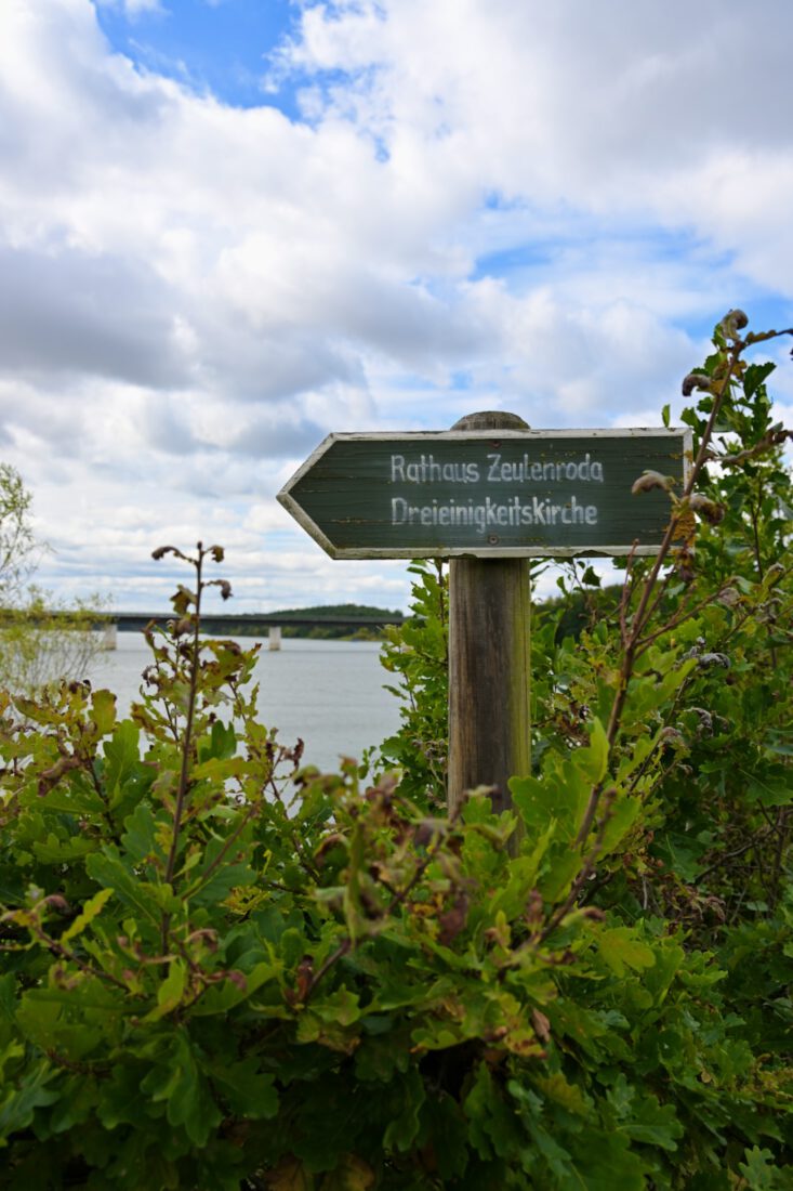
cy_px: 596
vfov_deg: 57.2
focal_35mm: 33
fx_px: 1091
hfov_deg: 40.0
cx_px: 396
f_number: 7.1
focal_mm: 33
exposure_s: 1/400
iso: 100
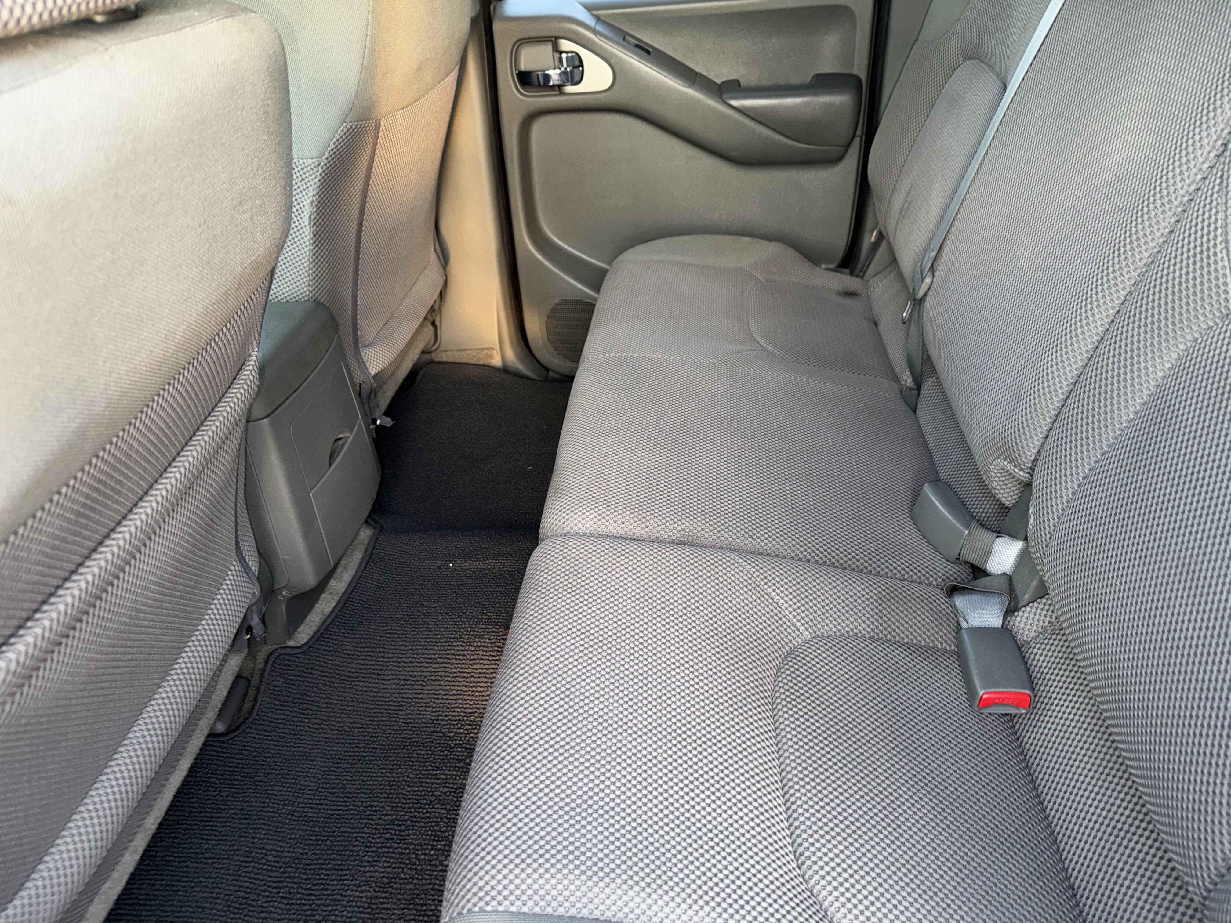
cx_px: 616
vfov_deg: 56.8
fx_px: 853
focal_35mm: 24
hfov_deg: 71.6
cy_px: 462
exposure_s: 1/26
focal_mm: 6.76
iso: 80
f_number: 1.78
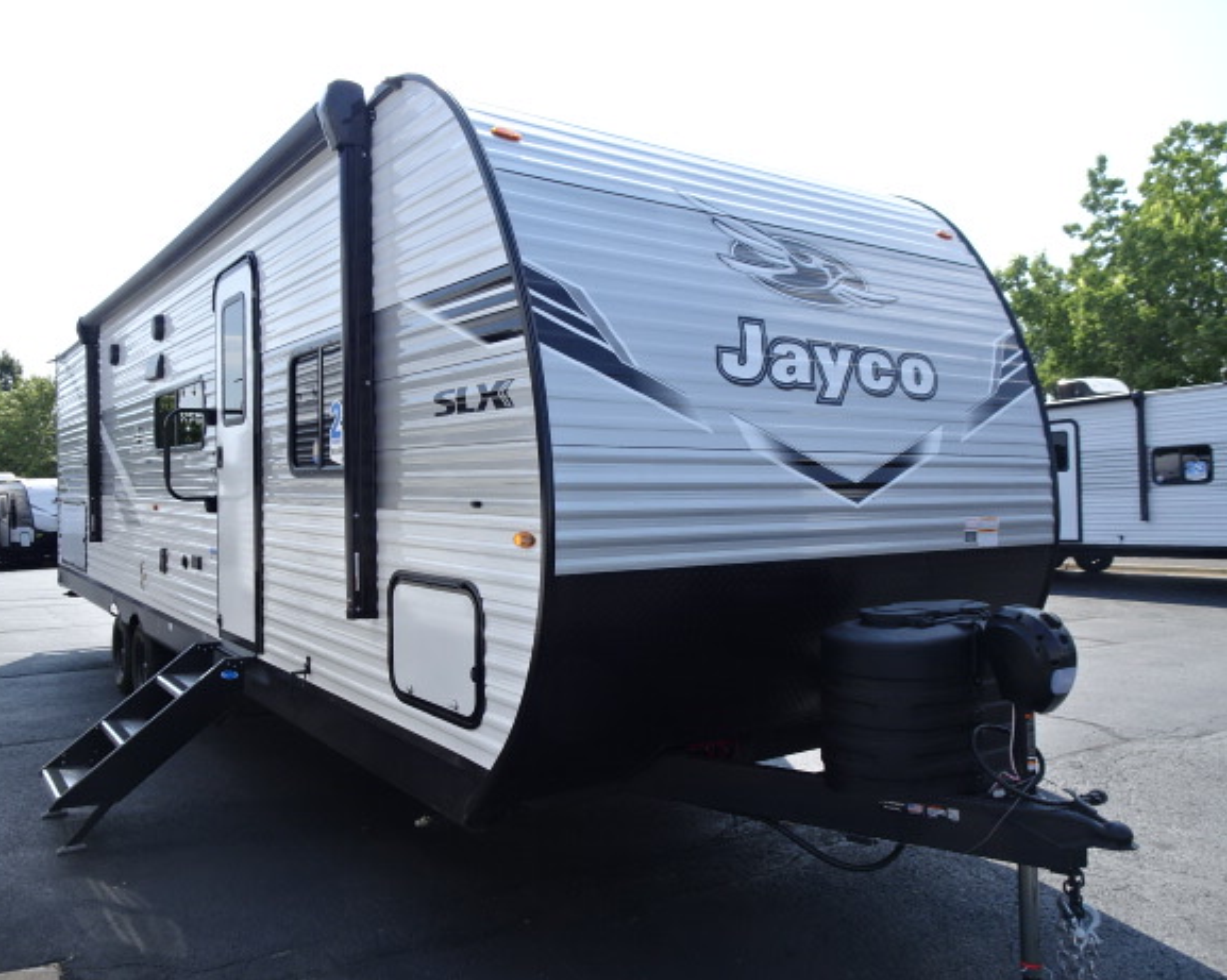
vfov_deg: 54.9
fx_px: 944
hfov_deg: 65.9
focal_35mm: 26
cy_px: 506
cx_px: 549
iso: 80
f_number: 3.5
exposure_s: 1/500
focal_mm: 4.1
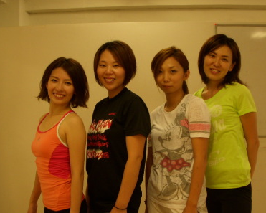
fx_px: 394
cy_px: 125
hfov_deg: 37.3
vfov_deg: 30.2
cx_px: 141
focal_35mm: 50
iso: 100
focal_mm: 6.3
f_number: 3.3
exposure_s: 1/30
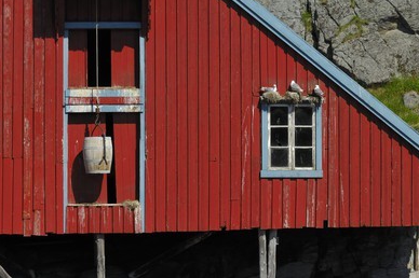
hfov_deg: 14.7
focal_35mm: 140
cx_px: 208
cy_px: 129
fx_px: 1628
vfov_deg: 9.8
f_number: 8
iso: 100
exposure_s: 1/320
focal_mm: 86
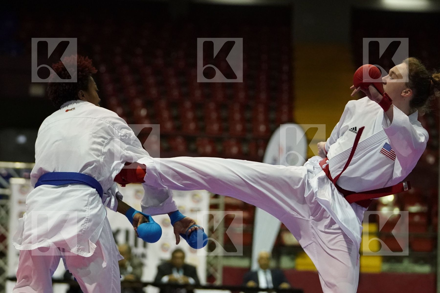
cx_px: 220
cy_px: 146
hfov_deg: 13.6
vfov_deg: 9.1
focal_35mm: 151
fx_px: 1845
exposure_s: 1/800
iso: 6400
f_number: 2.8
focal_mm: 101
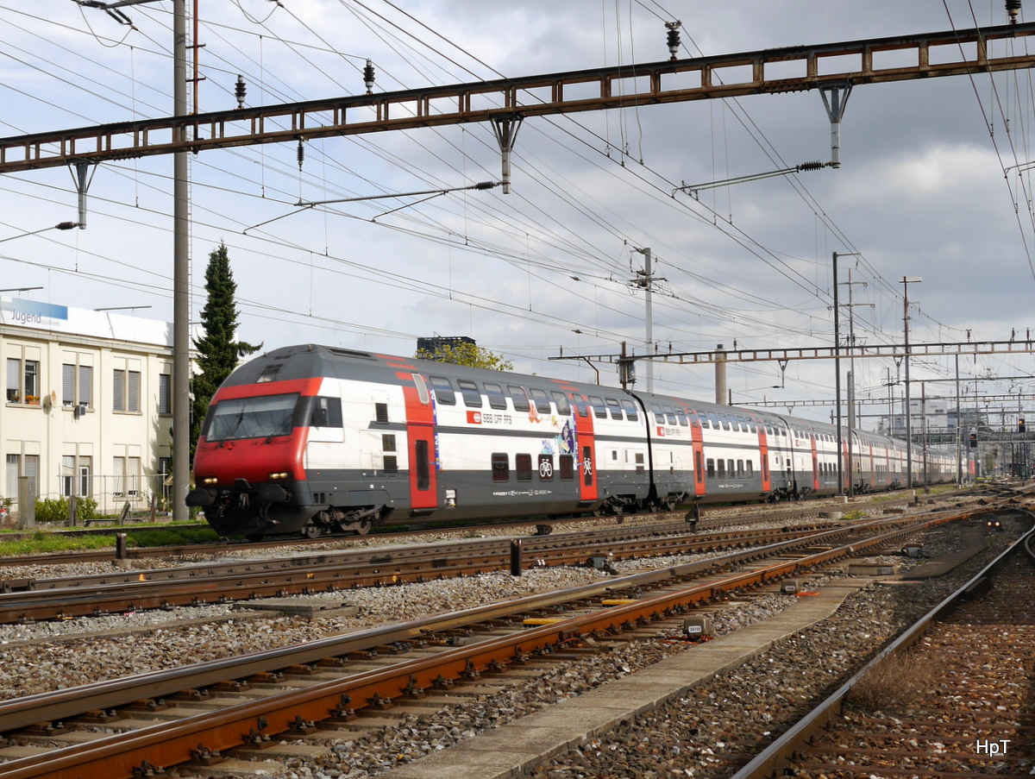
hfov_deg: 48.9
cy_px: 390
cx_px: 518
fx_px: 1138
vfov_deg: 37.8
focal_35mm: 38
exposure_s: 1/320
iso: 160
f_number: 7.1
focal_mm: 19
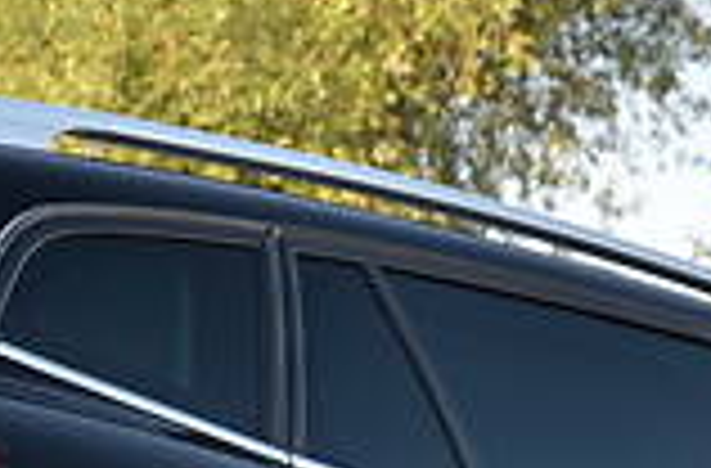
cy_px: 981
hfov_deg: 7.7
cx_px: 117
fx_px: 5243
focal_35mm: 267
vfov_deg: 5.0
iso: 280
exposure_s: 1/125
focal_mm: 35
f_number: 5.6
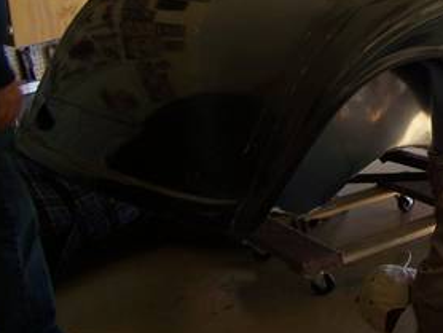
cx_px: 457
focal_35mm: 82
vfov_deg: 17.9
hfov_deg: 22.7
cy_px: 72
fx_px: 1050
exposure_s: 1/30
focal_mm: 6.3
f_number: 2.8
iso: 64
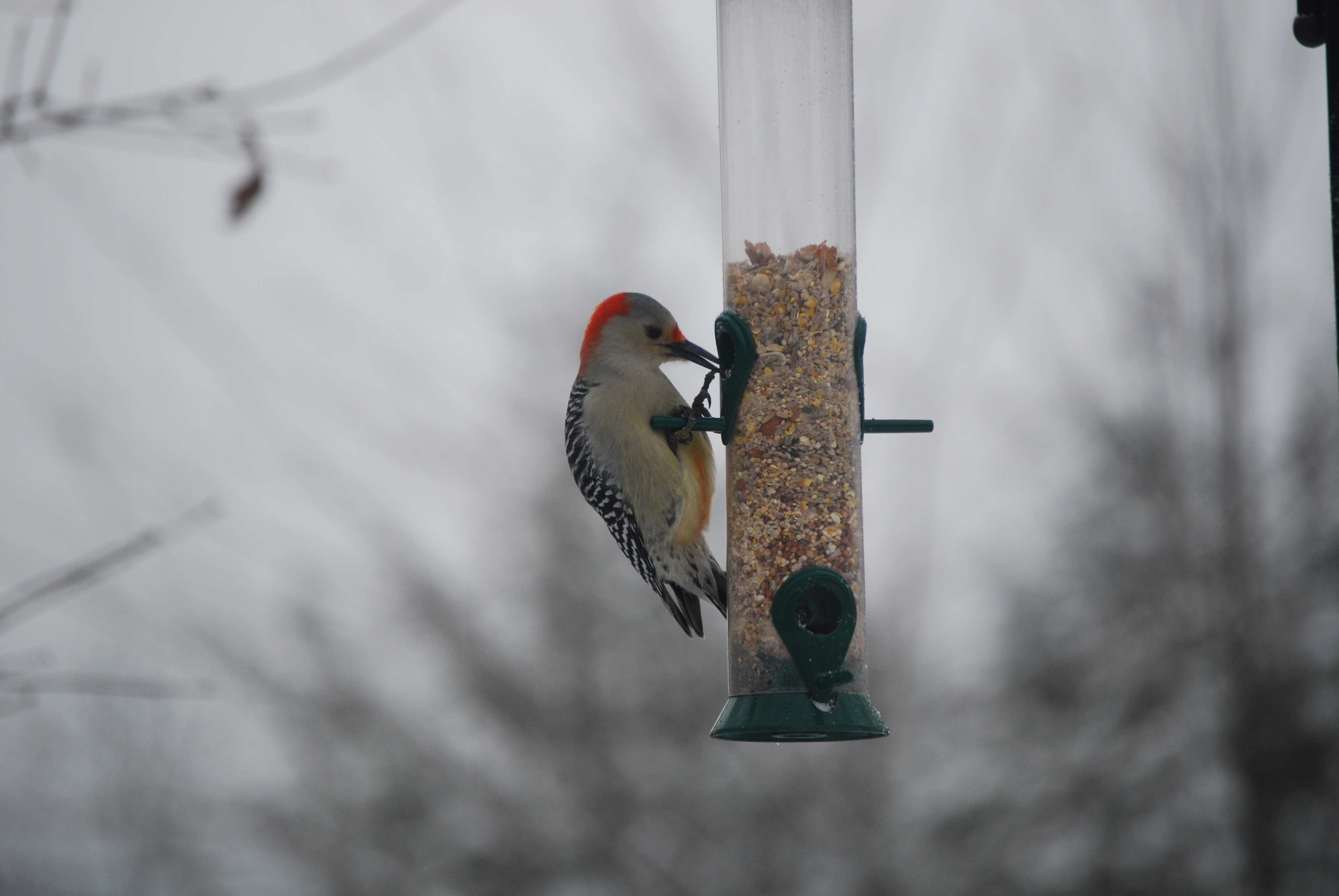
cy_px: 448
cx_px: 670
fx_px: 11172
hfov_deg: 6.9
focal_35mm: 300
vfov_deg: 4.6
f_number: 5.6
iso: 400
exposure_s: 1/250
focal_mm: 200
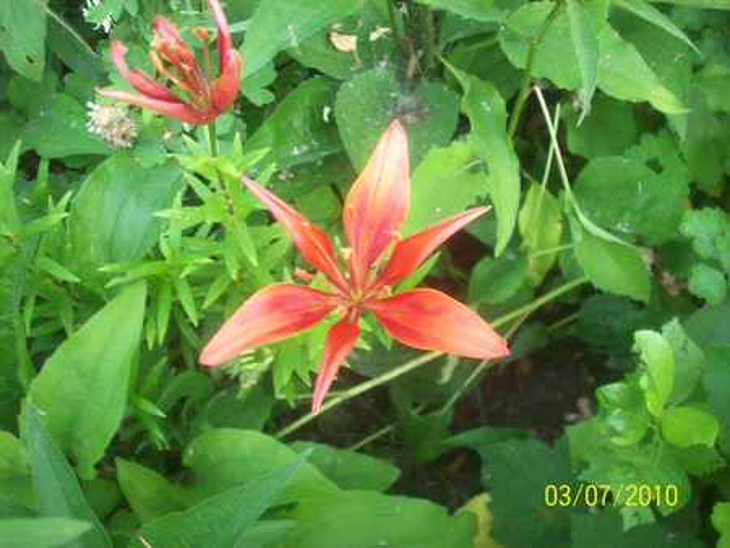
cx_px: 365
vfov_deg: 38.7
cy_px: 274
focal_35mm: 37
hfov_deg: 50.1
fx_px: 781
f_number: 2.8
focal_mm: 6.2
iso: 160
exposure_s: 1/25.7
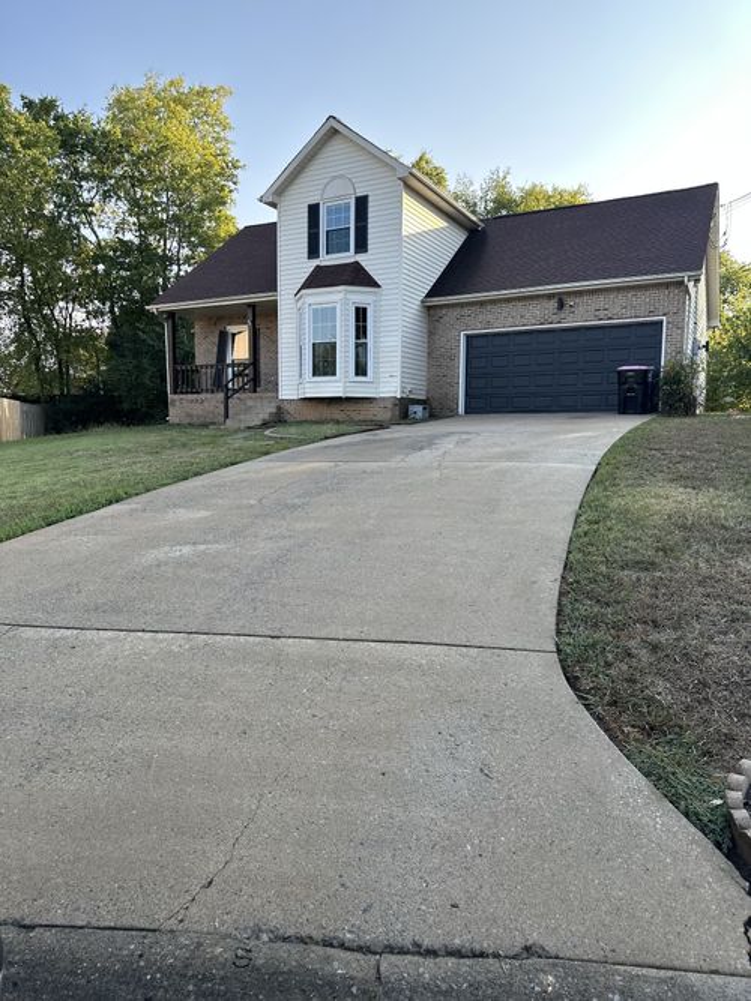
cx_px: 376
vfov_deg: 71.6
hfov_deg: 56.8
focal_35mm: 24
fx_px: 694
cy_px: 500
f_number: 1.78
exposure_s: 1/762
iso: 80
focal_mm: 6.86
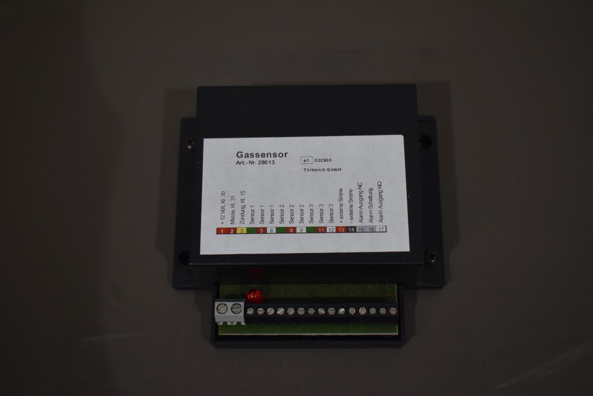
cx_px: 296
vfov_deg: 26.5
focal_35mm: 51
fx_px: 840
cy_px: 198
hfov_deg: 38.9
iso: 450
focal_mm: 34
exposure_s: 1/250
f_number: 4.5
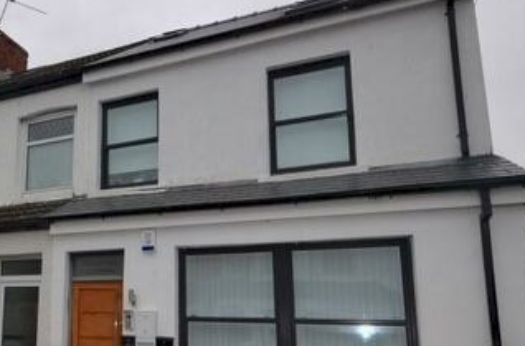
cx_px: 69
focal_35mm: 33
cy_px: 241
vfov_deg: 39.1
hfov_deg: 51.7
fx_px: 480
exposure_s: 1/200
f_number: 5.6
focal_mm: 10
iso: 100
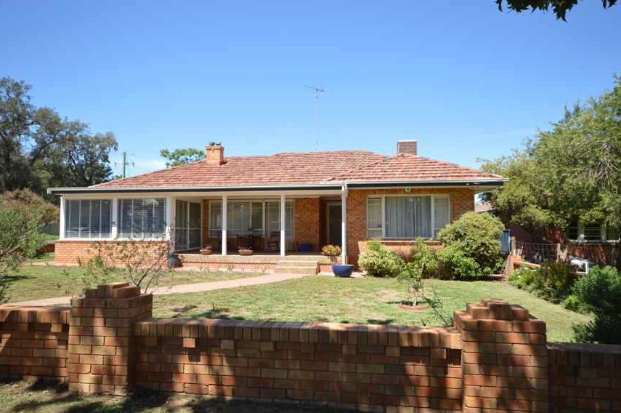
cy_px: 212
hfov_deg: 82.5
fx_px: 354
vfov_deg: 60.5
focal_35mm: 21
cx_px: 323
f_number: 6.3
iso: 100
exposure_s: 1/160
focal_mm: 13
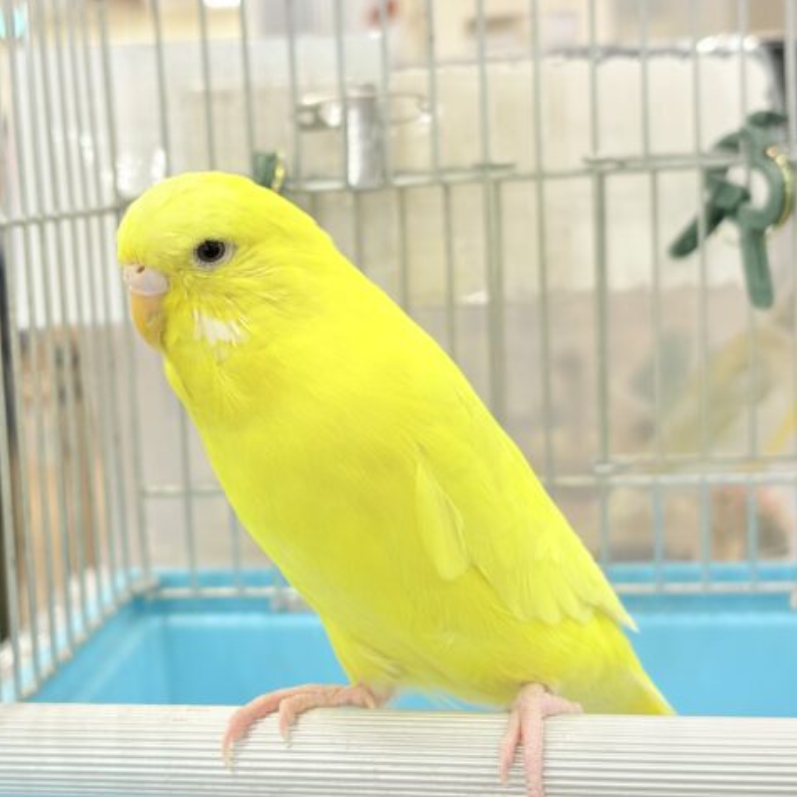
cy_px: 398
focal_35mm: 62
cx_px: 266
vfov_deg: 27.7
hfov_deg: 27.6
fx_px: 1615
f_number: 1.6
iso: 100
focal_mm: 5.96
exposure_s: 1/100
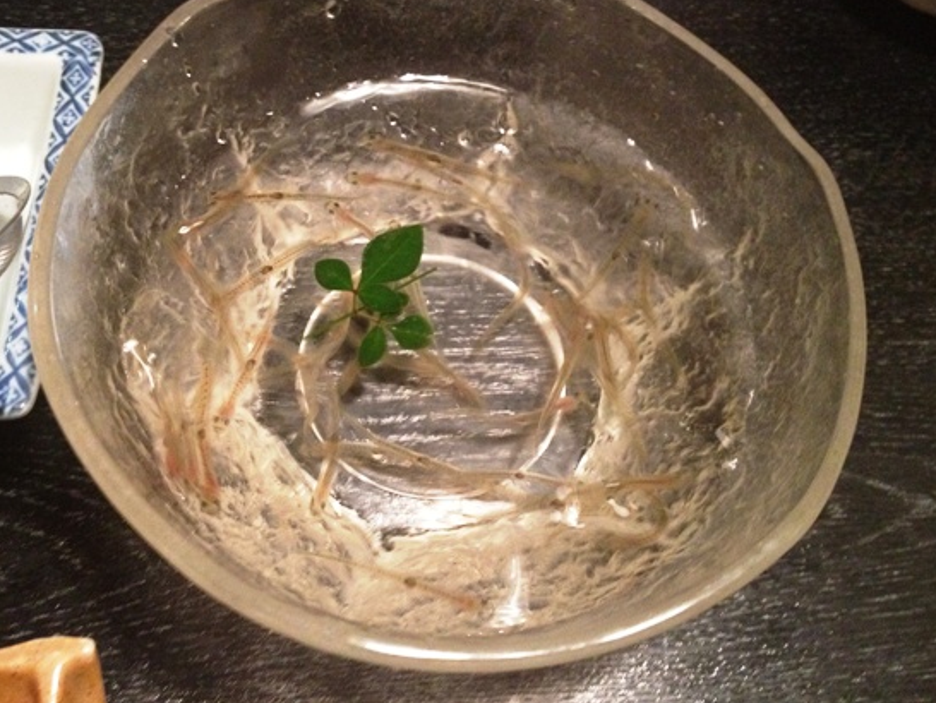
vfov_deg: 35.2
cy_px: 346
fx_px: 1109
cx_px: 422
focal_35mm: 41
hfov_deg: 45.7
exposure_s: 1/15
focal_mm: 4.28
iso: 500
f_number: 2.4
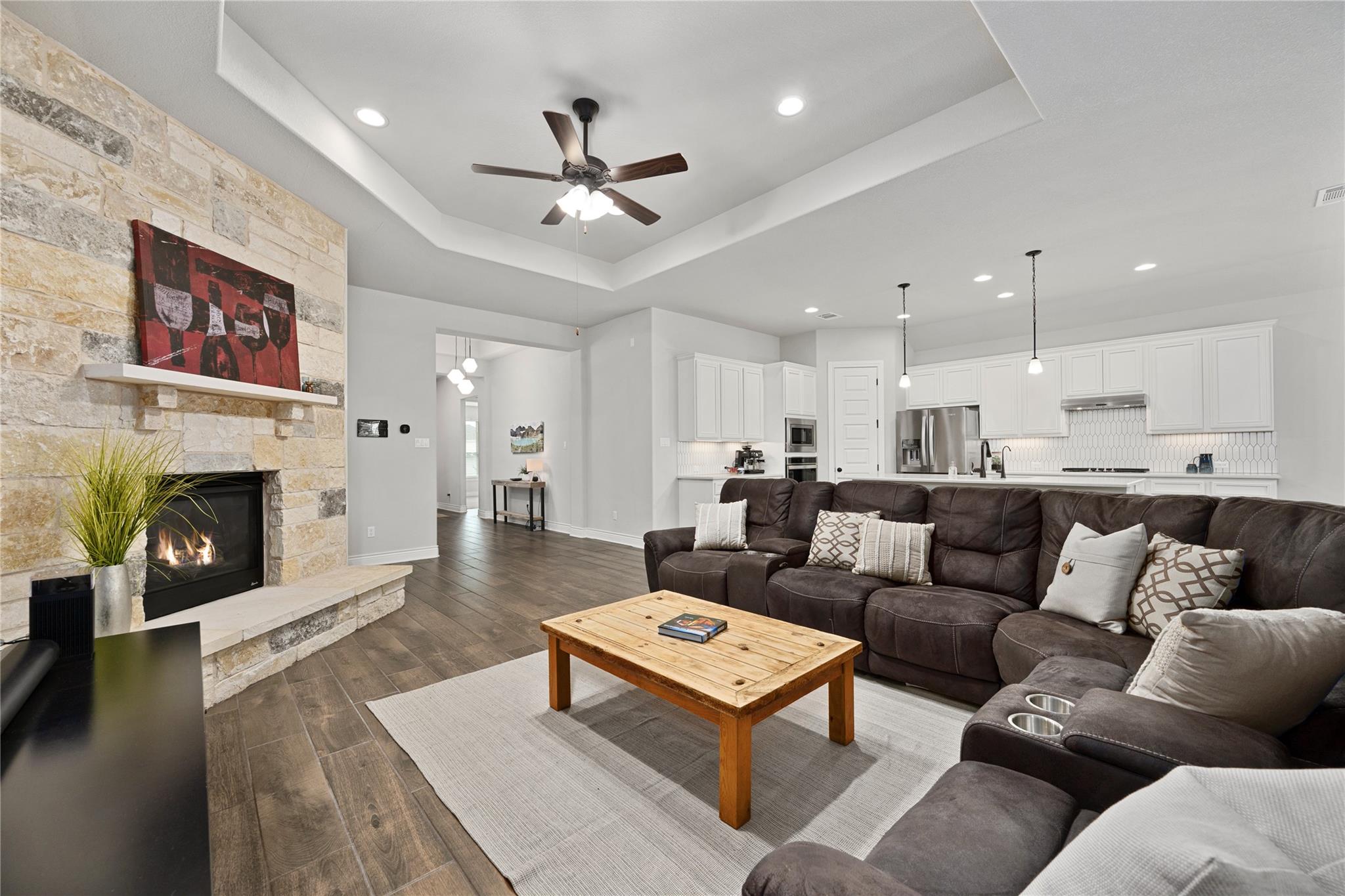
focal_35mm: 14
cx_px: 672
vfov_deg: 81.2
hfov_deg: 104.3
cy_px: 448
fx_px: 523
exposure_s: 1/6
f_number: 8
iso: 800
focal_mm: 14
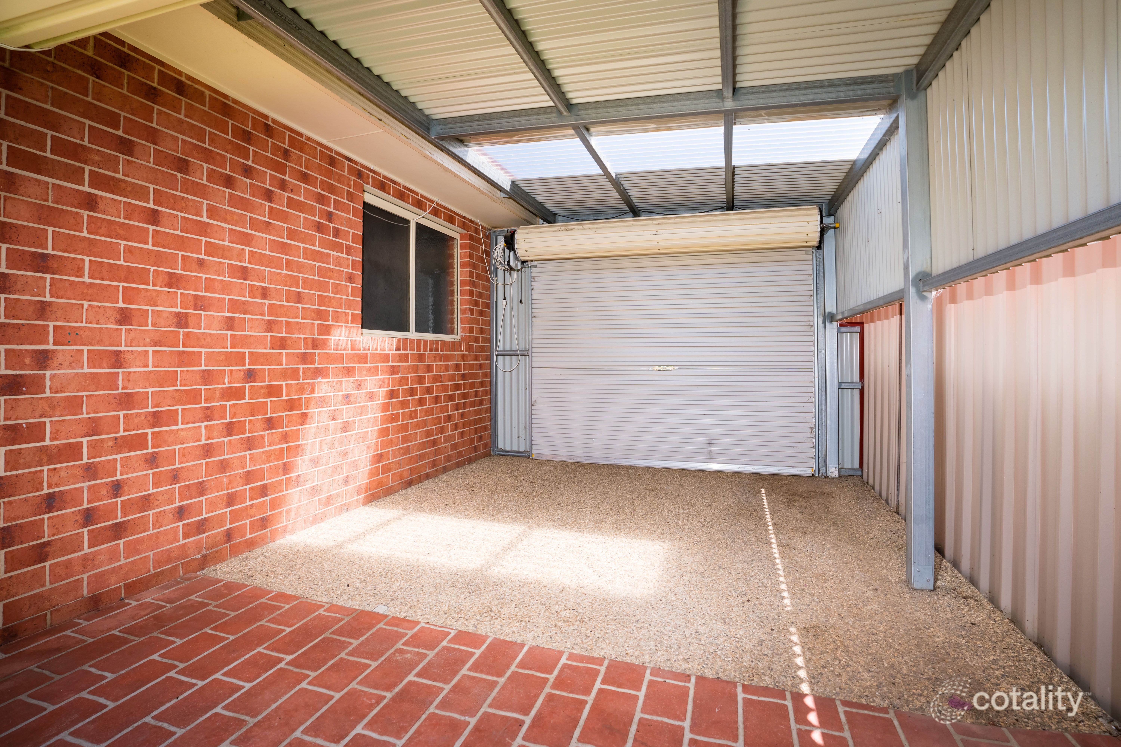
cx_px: 560
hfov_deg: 96.7
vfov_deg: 73.7
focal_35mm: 16
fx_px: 498
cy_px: 374
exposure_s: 1/125
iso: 320
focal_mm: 16
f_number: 8
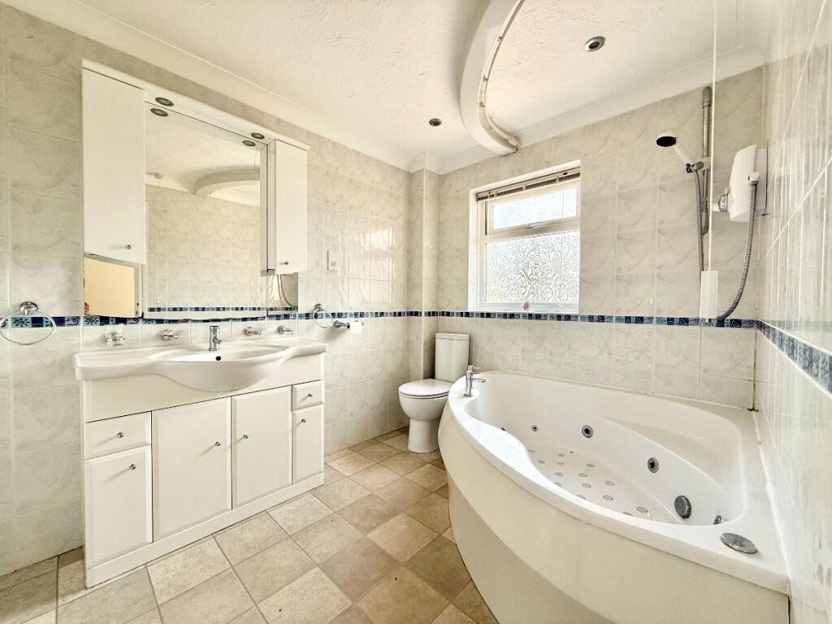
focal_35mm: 14
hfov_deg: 102.1
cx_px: 416
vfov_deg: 85.7
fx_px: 336
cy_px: 312
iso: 64
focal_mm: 2.22
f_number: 2.2
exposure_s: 1/104
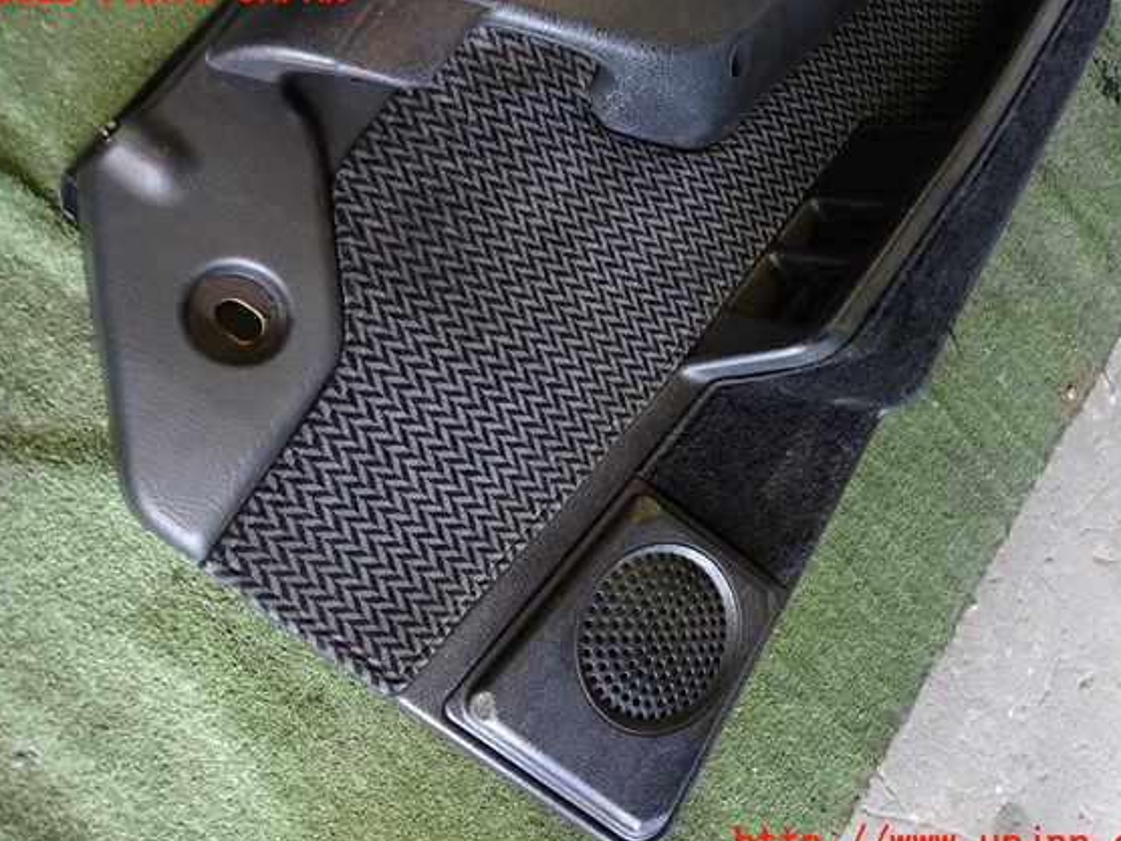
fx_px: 874
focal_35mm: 27
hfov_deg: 65.3
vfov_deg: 51.4
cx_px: 585
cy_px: 417
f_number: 2
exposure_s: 1/30
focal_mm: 4.5
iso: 200
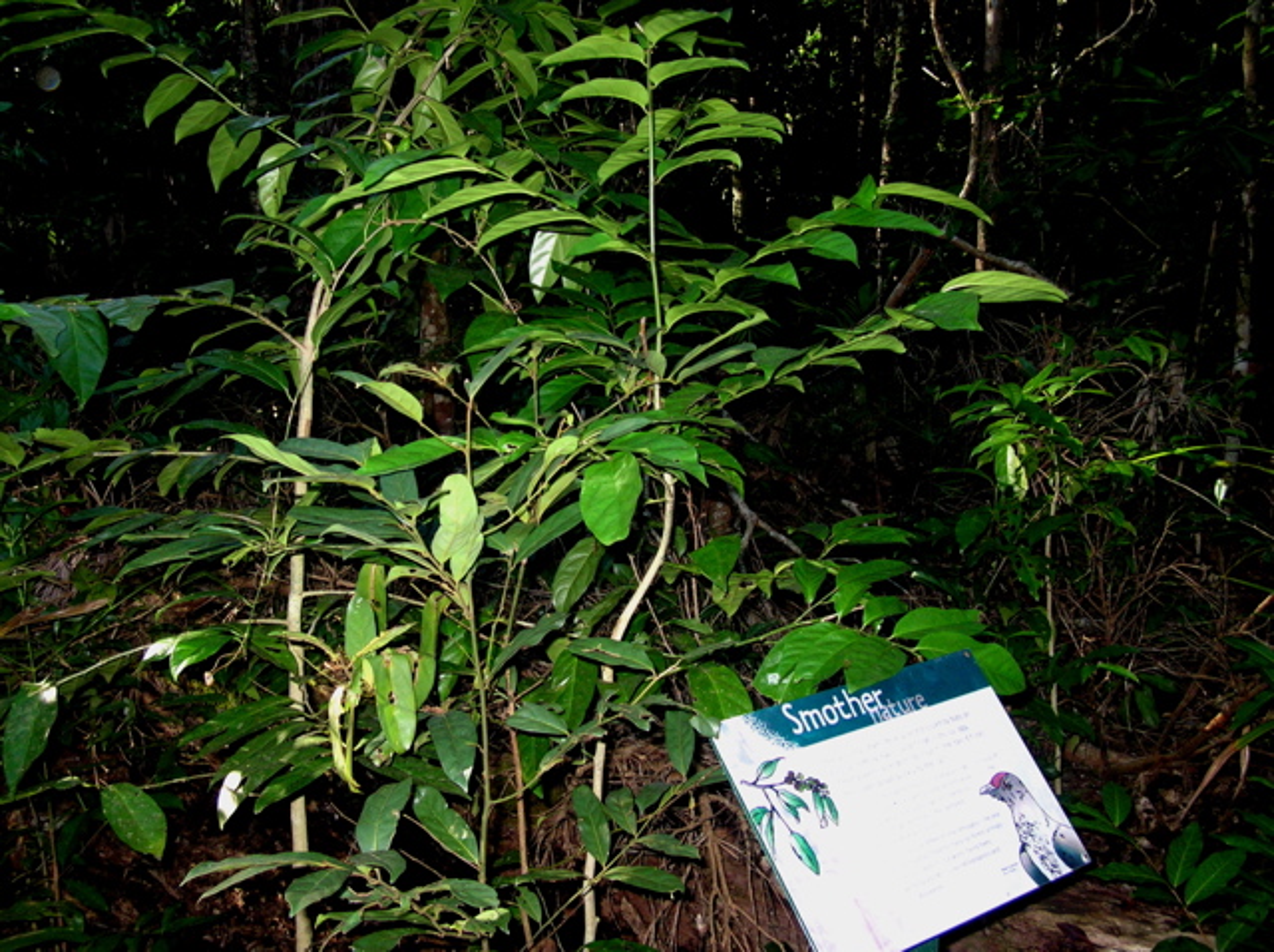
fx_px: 1323
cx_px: 637
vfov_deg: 39.6
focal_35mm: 36
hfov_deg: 51.4
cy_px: 476
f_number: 2.7
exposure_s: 1/60.1
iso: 84
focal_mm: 6
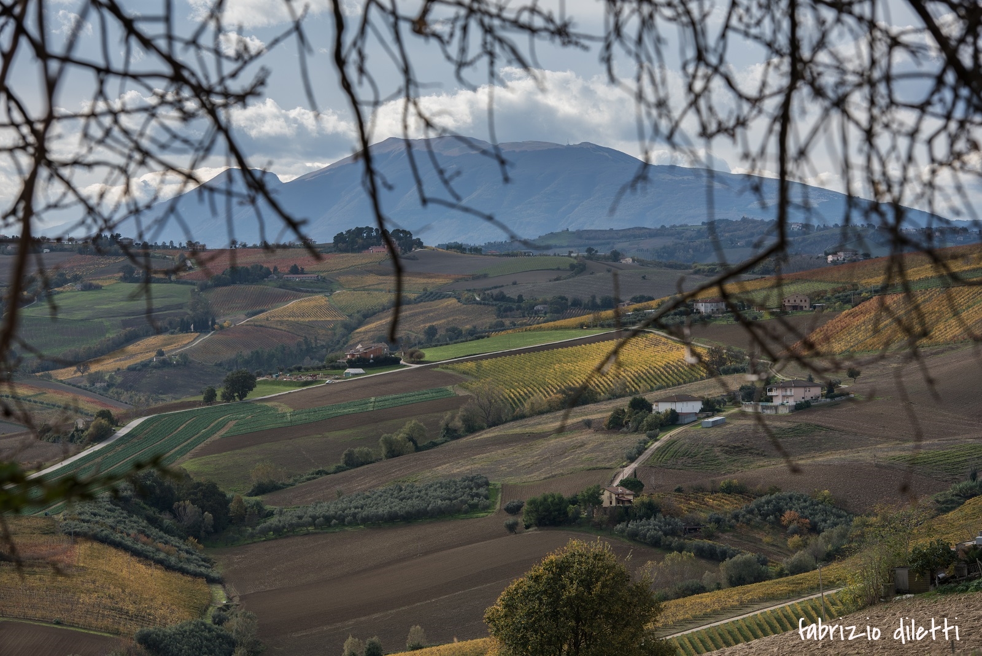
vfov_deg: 11.0
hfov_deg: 16.4
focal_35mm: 125
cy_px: 328
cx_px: 491
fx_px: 3411
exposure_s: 1/500
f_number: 8
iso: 200
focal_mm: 125
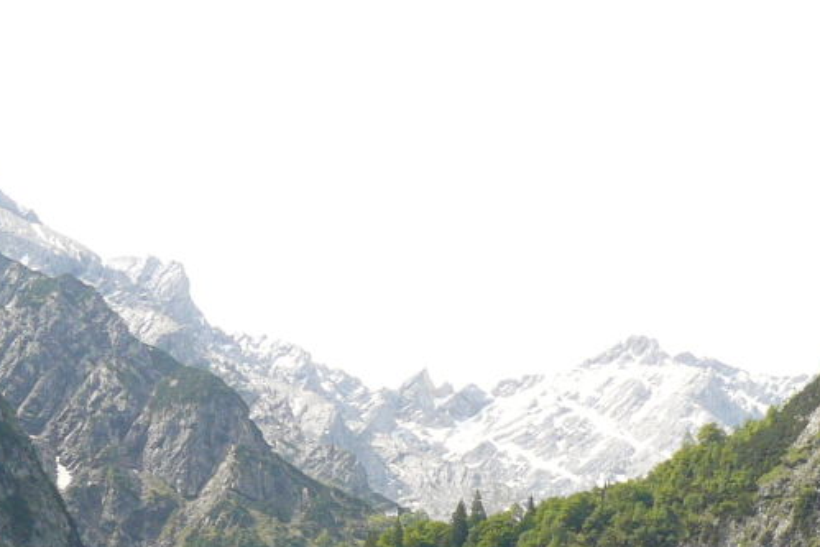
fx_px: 2461
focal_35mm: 108
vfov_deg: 12.4
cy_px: 652
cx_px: 449
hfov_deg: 18.9
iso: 100
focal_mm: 6
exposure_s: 1/200
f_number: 5
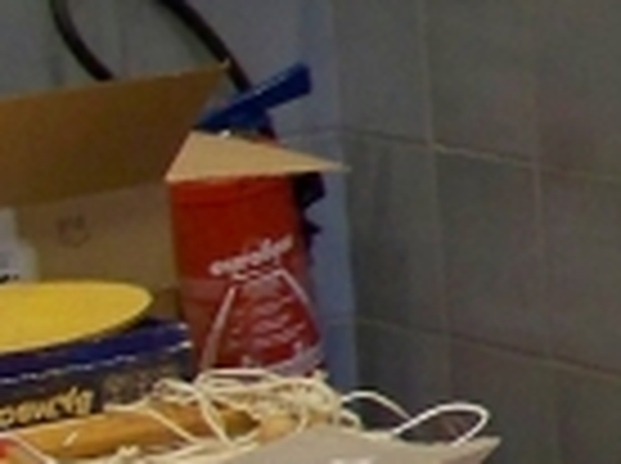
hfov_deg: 7.4
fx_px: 4388
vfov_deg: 6.0
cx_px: 1620
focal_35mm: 245
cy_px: 234
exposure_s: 1/30
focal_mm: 5.85
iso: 200
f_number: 2.8
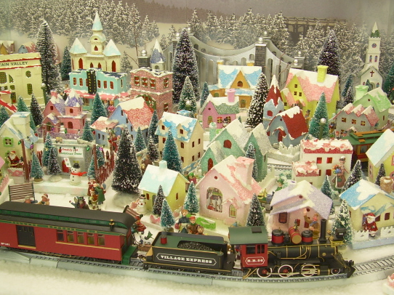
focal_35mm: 52
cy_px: 131
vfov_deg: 28.0
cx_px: 206
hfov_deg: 36.8
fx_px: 592
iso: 50
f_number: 2.9
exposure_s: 1/13.5
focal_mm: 7.2
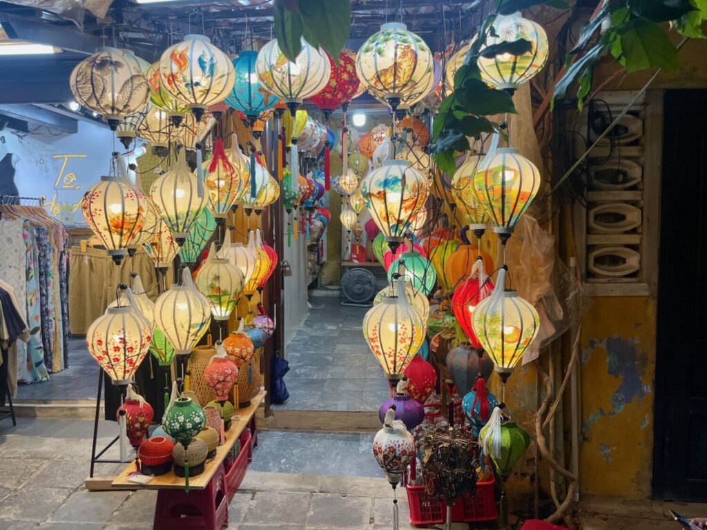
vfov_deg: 53.1
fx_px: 531
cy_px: 265
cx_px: 354
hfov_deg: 67.3
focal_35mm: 26
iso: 64
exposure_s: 1/100
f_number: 1.6
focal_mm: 4.2
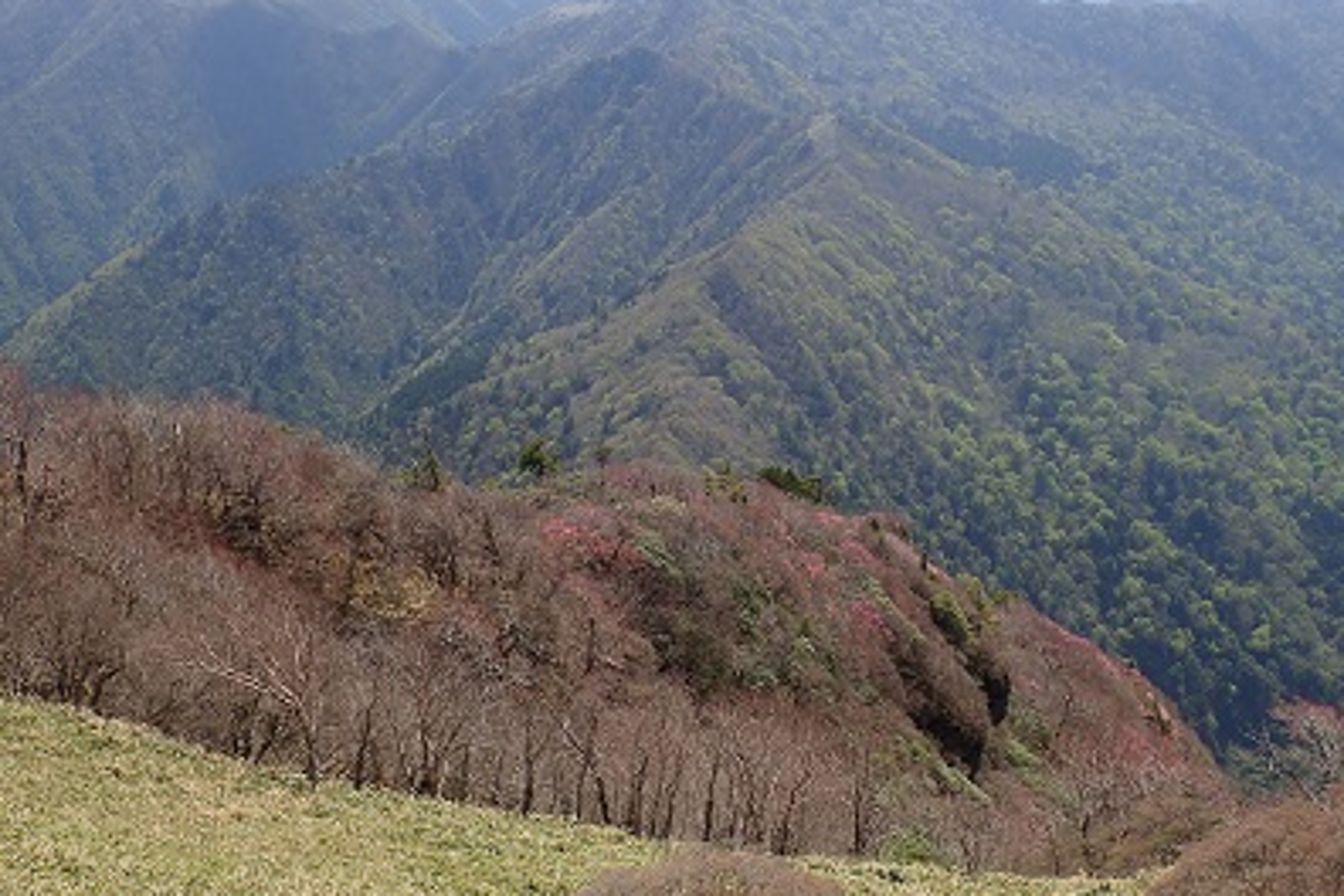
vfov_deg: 31.9
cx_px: 675
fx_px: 1568
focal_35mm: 42
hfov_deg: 46.4
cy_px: 458
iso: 100
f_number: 4
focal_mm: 7.34
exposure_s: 1/800
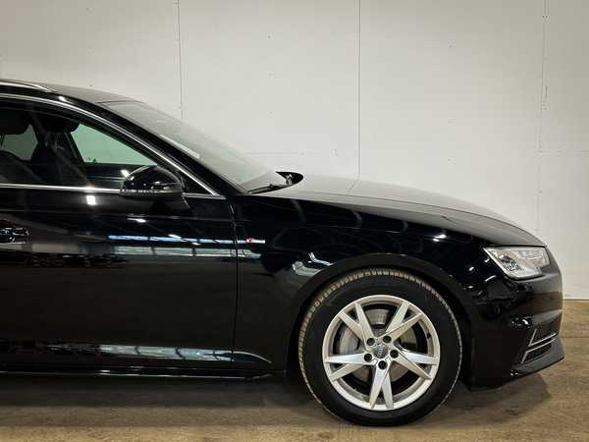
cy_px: 221
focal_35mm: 48
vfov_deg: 30.3
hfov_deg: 39.7
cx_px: 294
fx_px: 817
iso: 160
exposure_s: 1/50
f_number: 1.8
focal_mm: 6.86
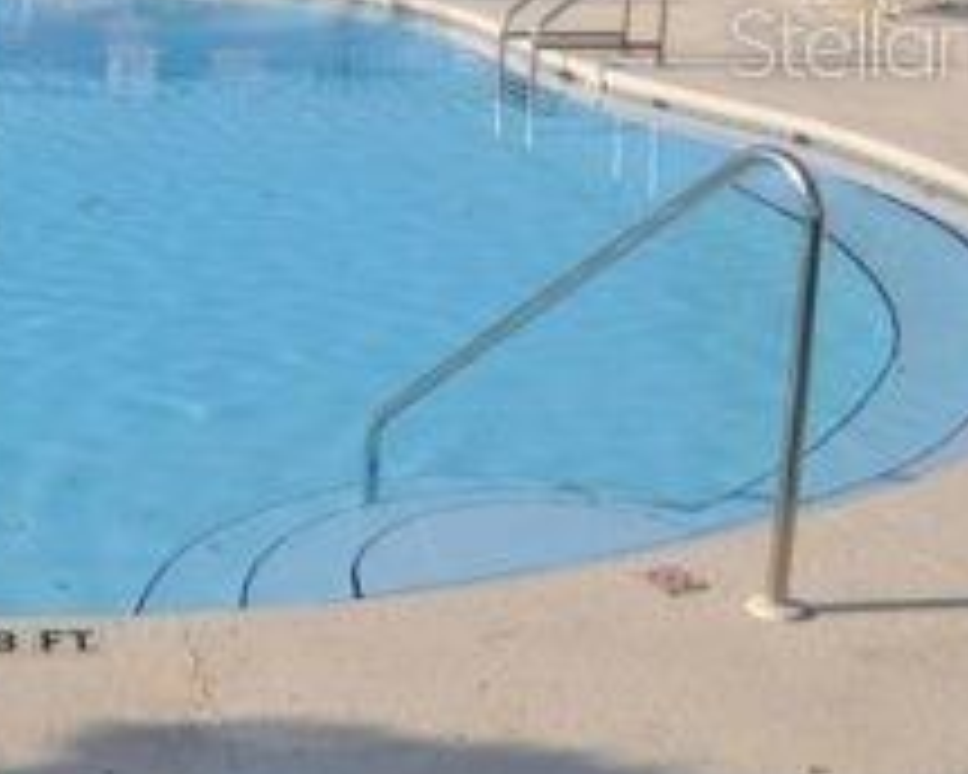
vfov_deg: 23.8
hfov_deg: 28.3
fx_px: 1776
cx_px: -34
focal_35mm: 62
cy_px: 40
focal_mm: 18
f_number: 18
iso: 200
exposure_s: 1/125
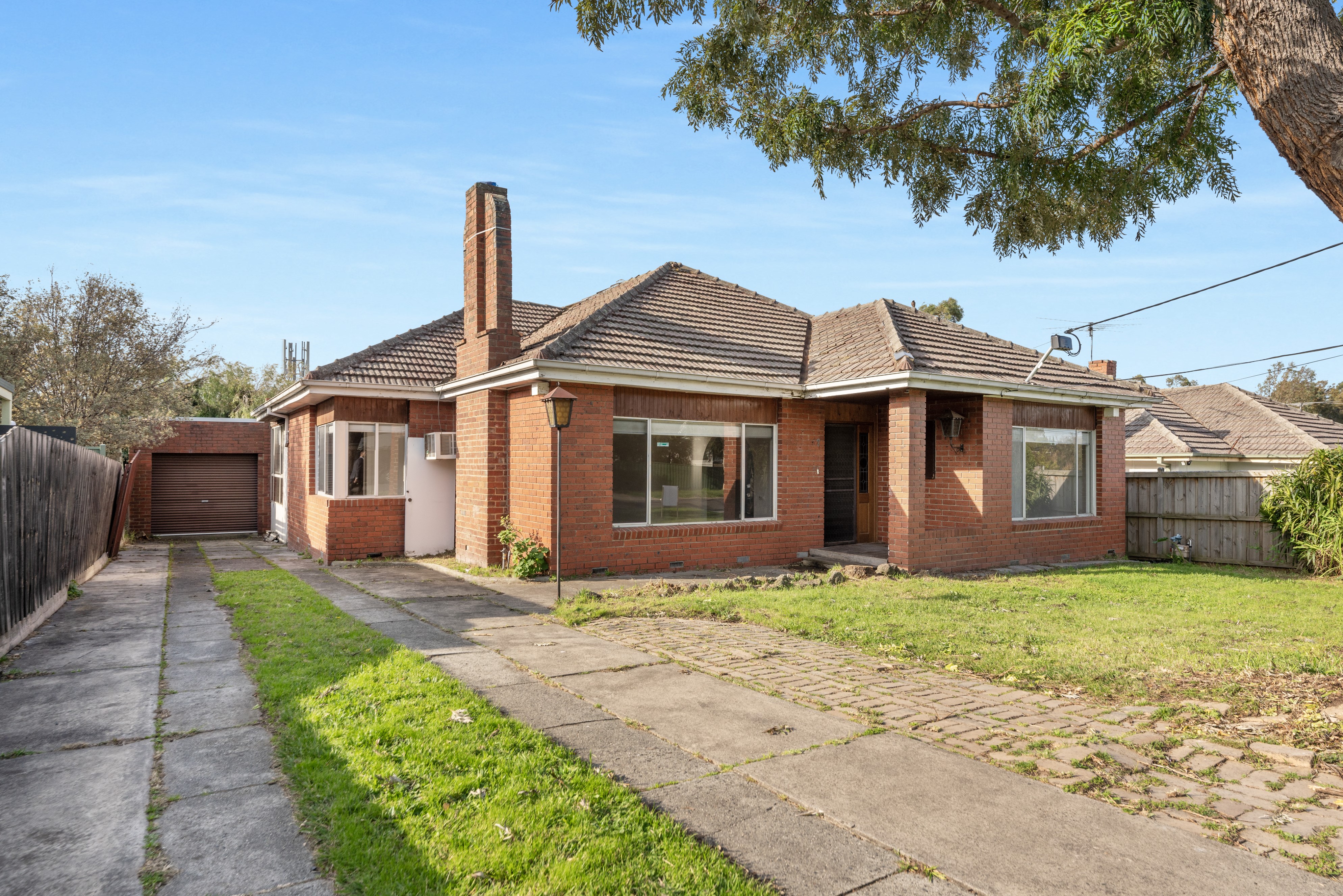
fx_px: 720
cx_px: 672
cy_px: 448
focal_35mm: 19
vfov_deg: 63.8
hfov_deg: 86.0
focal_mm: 19.3
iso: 200
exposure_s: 1/400
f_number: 7.1
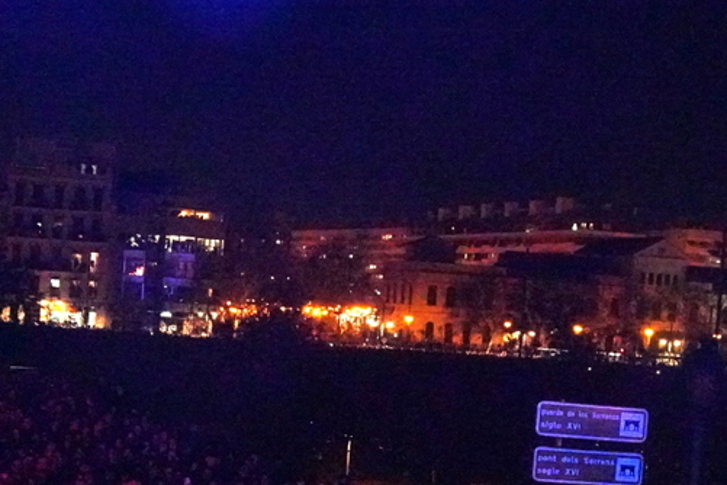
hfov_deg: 25.7
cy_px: 455
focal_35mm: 79
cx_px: 376
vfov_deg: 17.0
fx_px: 1595
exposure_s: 1/500
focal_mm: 22
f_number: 2.8
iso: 25600
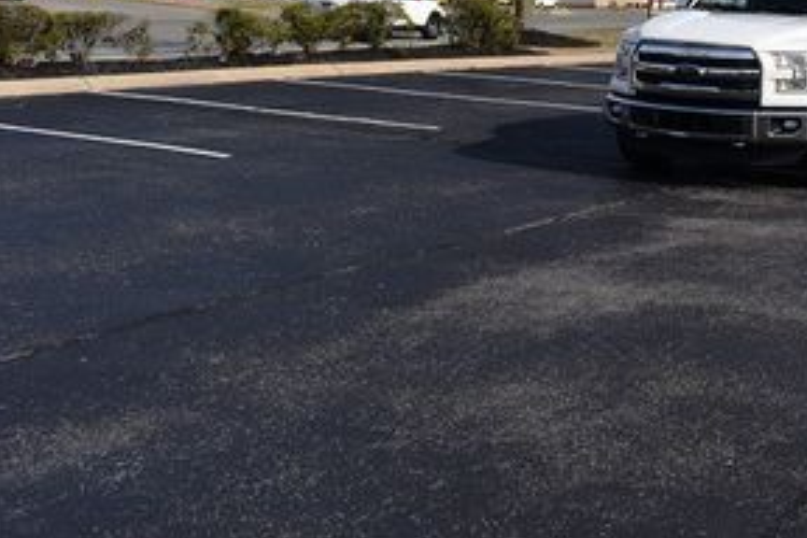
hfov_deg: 30.6
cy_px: -27
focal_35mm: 60
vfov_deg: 21.6
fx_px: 1345
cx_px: 841
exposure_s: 1/320
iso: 100
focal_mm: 18
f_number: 9
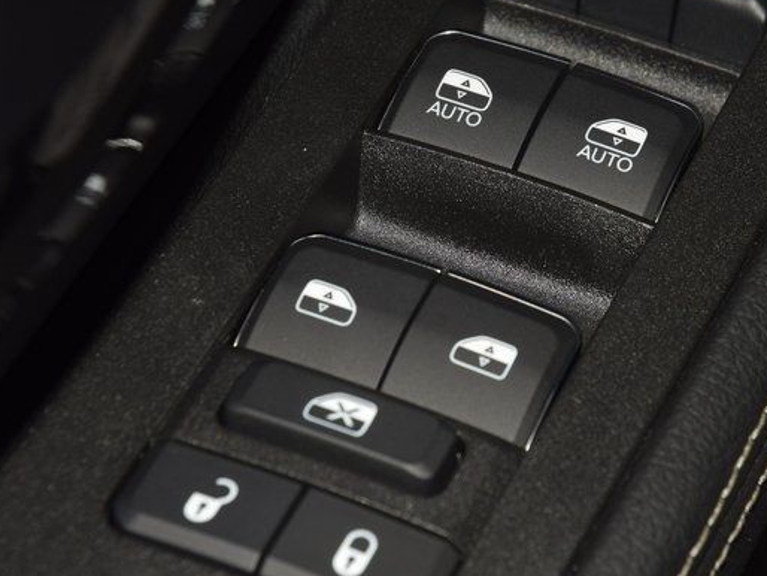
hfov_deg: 9.8
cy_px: 159
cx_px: 503
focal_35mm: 201
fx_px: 4456
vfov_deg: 7.4
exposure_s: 1/125
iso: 100
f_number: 8
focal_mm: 70
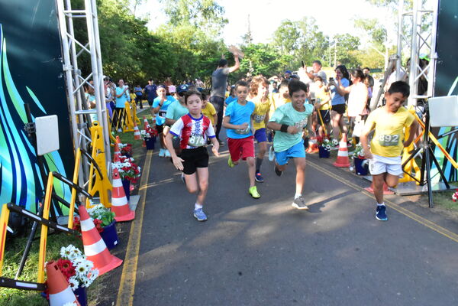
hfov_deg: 67.4
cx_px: 229
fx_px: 343
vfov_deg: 47.9
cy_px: 153
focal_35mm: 27
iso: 3200
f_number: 22
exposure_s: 1/200
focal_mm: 18
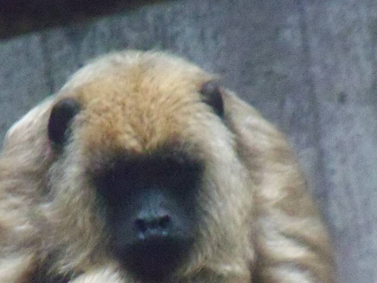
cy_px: 226
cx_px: 148
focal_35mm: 480
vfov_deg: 3.1
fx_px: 5230
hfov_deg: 4.1
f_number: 4.4
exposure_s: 1/25
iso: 1600
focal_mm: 43.8
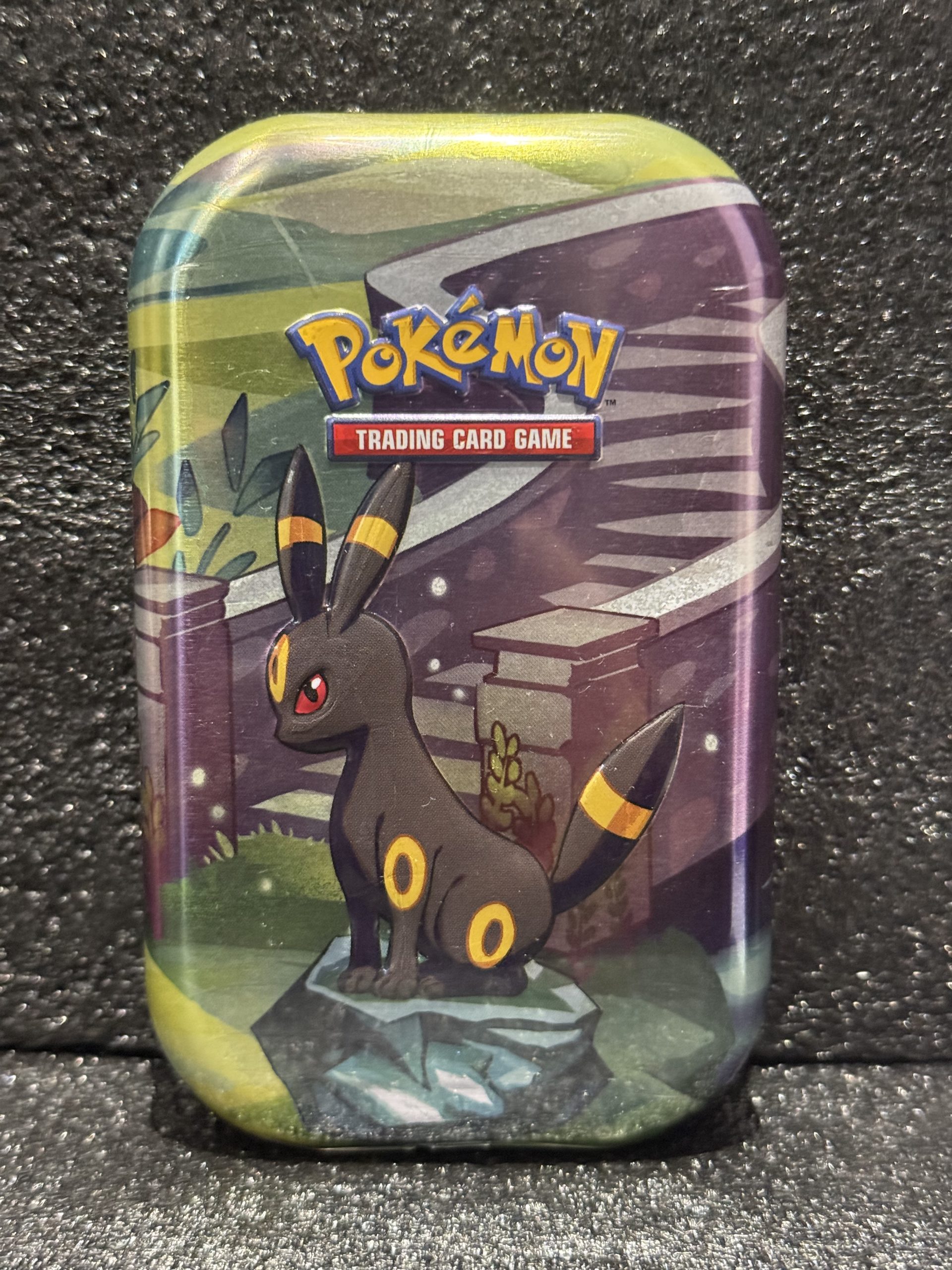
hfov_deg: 30.3
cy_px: 635
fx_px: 1760
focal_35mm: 48
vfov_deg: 39.7
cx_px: 476
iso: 500
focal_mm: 6.76
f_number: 1.78
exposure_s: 1/25
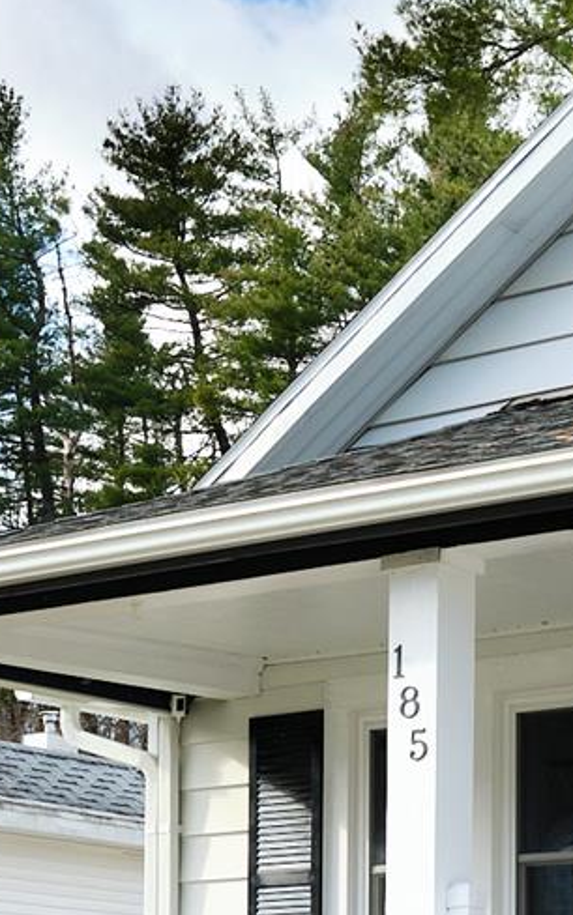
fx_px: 2397
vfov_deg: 20.6
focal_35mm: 96
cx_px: 480
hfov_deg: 13.5
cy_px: 1012
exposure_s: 1/550
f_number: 5.6
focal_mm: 20.2
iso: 125
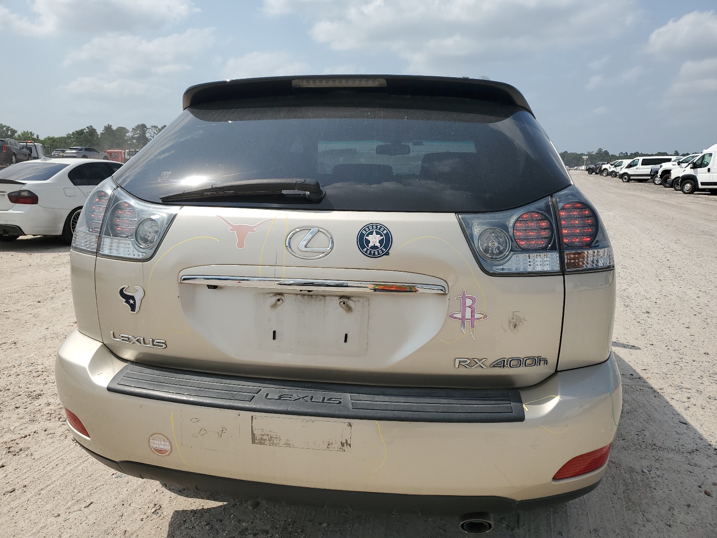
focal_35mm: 26
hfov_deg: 67.3
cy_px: 269
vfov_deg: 53.1
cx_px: 358
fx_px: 539
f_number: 1.5
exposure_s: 1/5000
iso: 50
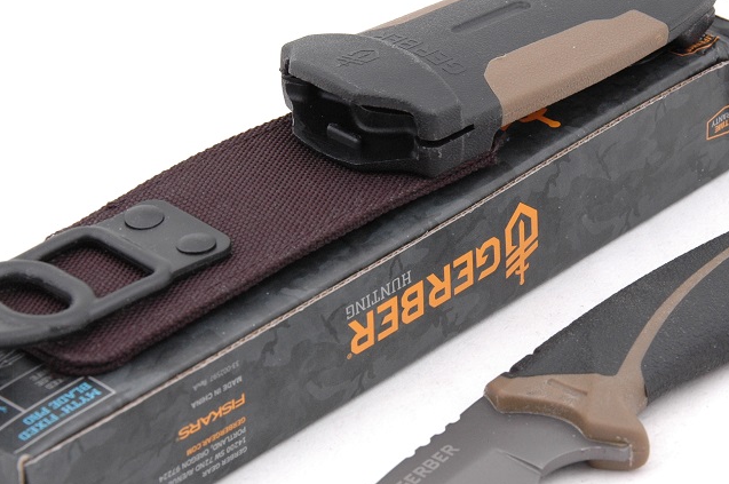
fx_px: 2932
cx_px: 381
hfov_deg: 14.2
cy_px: 317
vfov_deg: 9.4
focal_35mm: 145
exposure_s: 1/200
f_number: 10
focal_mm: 62
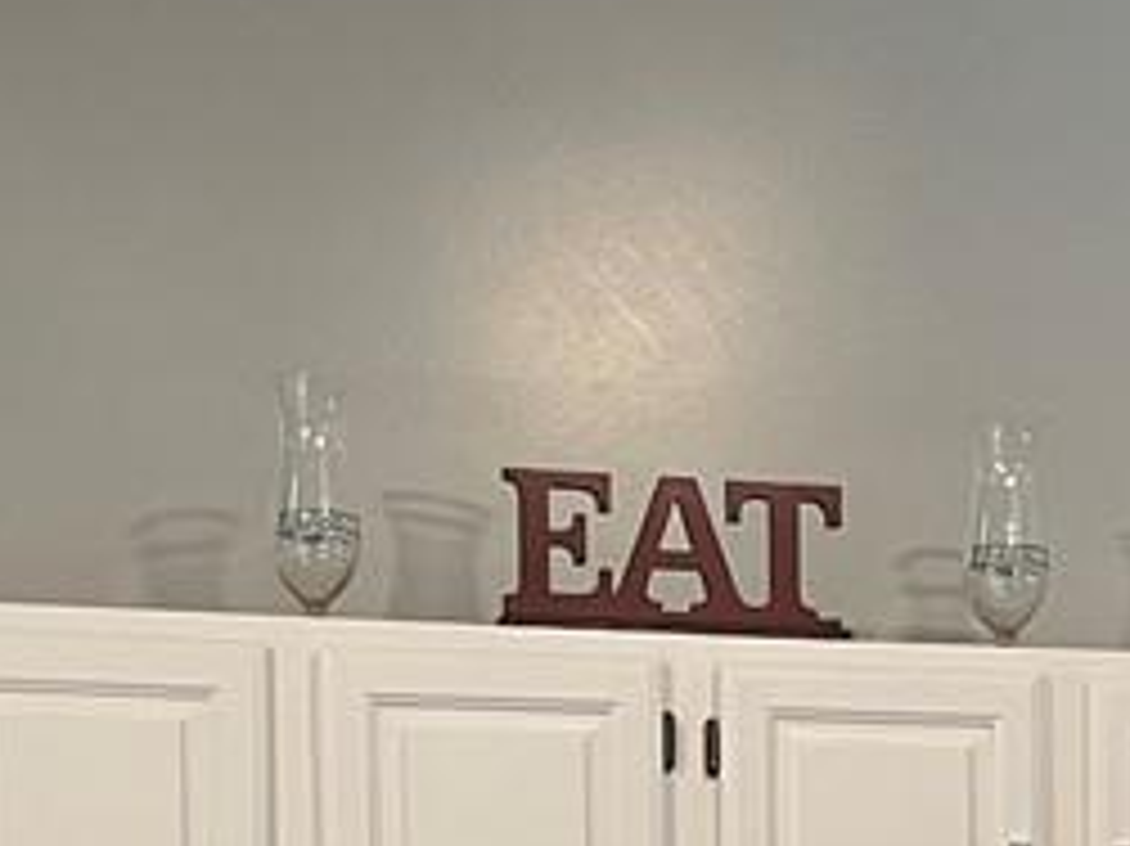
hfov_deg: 18.4
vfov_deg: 12.9
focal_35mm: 106
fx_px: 3459
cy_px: 1440
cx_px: 851
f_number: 1.6
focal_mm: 5.1
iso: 200
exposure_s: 1/60
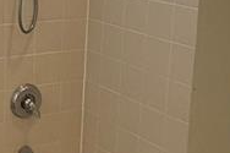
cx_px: 54
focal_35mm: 93
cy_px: 24
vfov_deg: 14.6
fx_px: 594
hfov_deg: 21.7
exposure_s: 1/60
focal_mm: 2.22
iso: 250
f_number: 2.2
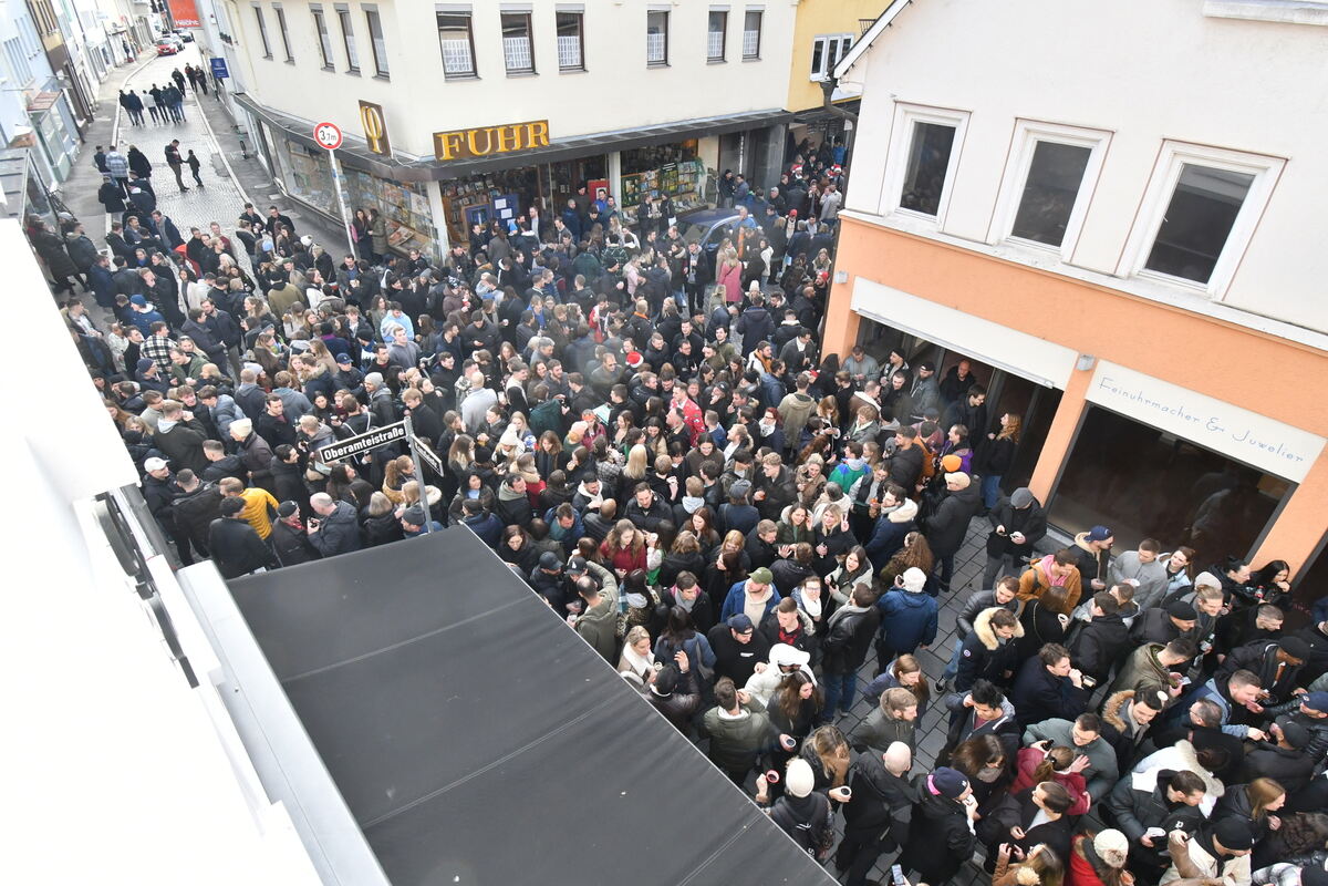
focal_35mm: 18
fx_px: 664
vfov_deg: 67.4
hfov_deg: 90.0
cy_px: 443
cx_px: 664
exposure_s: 1/320
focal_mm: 12
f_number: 9
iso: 1250
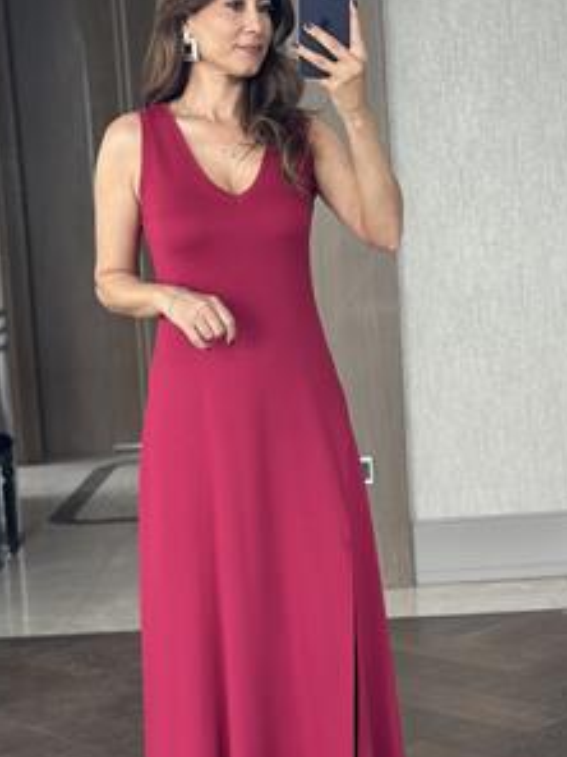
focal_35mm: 82
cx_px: 250
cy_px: 381
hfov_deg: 18.0
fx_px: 1791
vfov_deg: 23.8
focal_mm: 6.86
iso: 125
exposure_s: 1/81
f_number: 1.78
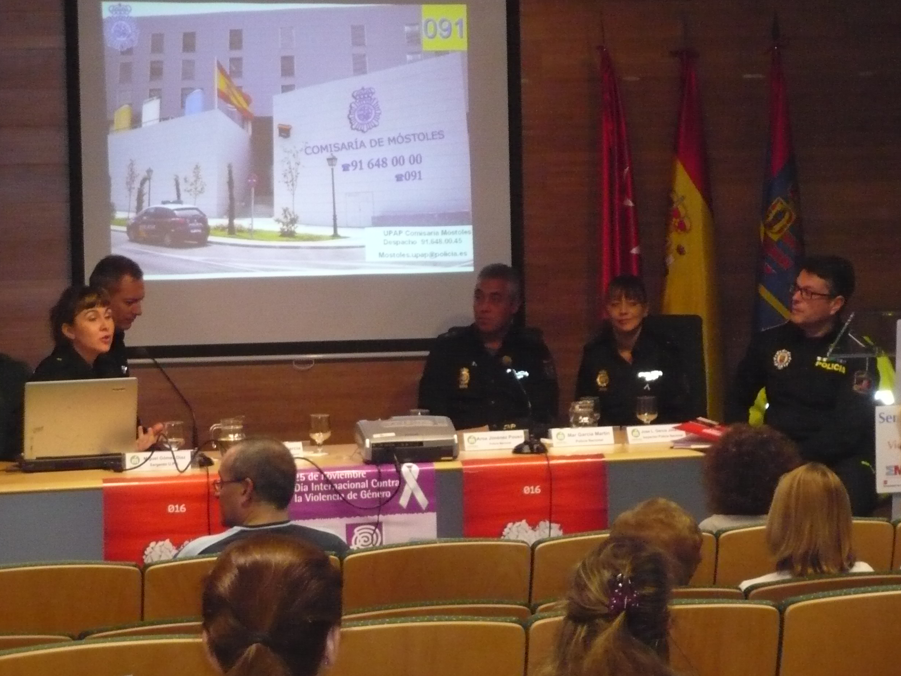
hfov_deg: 16.8
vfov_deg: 12.7
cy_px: 323
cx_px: 498
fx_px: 3045
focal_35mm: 117
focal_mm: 17
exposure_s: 1/30
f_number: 4.9
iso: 640
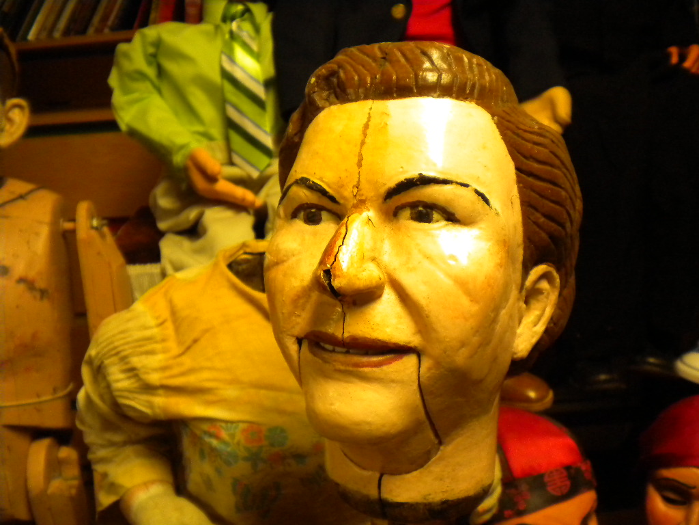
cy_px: 262
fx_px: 707
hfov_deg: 52.6
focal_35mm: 35
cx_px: 350
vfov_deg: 40.7
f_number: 3.1
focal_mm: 6.3
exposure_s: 1/63.4
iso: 400
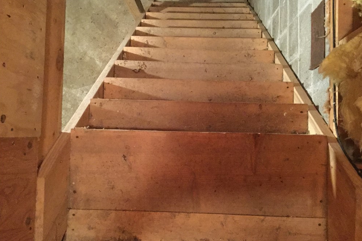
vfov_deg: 40.0
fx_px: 332
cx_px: 182
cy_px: 116
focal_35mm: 33
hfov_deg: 57.2
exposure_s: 1/15
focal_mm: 3.3
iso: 640
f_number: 2.4
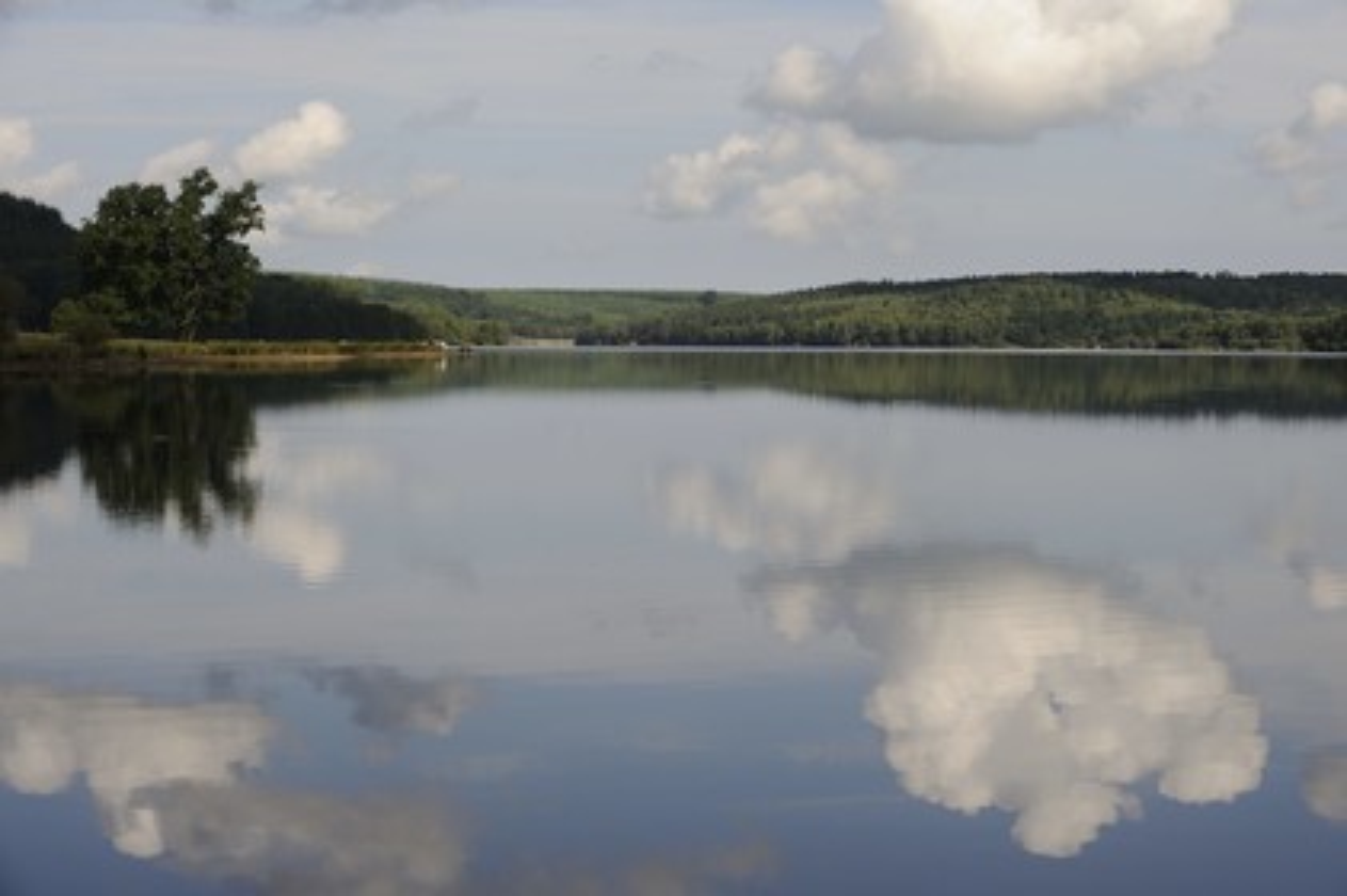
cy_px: 448
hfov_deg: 25.4
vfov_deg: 17.0
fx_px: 2991
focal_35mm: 80
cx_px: 674
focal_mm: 80
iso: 200
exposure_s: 1/320
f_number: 10
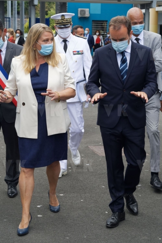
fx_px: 506
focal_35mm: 75
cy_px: 122
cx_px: 81
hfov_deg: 18.2
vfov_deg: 27.0
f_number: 7.1
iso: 125
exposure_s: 1/400
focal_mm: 50
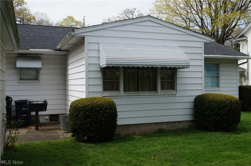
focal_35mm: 39
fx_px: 272
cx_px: 126
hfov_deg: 49.6
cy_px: 83
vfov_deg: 34.1
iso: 100
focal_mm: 26
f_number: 13
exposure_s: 1/125
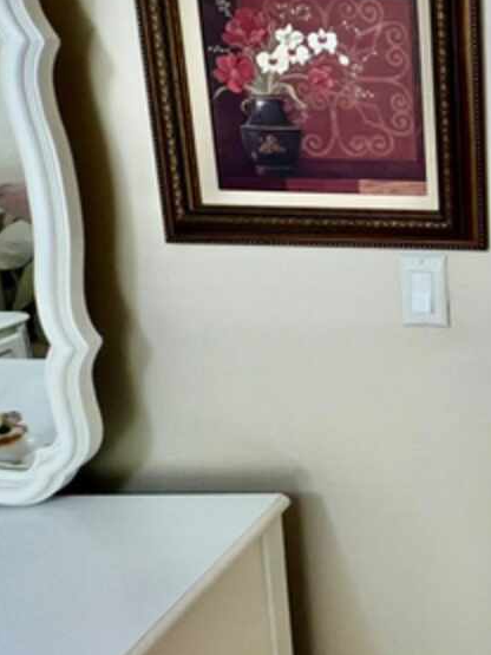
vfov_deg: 57.4
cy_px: 177
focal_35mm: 30
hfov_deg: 29.2
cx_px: 733
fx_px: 568
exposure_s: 1/60
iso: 160
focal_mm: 1.57
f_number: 1.8
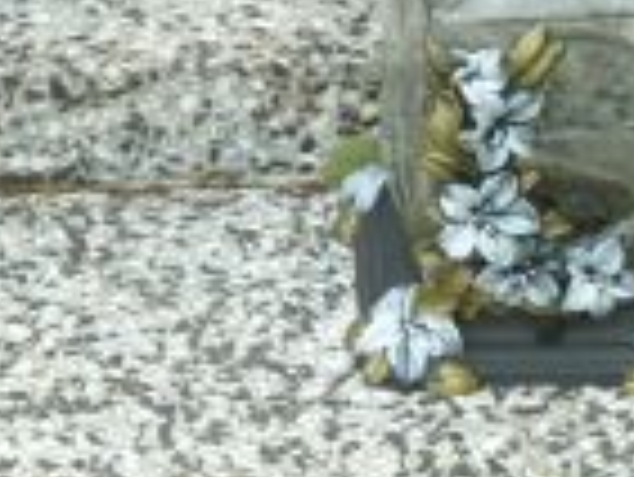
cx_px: 31
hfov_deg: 7.4
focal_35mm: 267
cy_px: -540
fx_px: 4894
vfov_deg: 5.4
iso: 80
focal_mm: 9.7
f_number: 3.9
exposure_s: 1/80
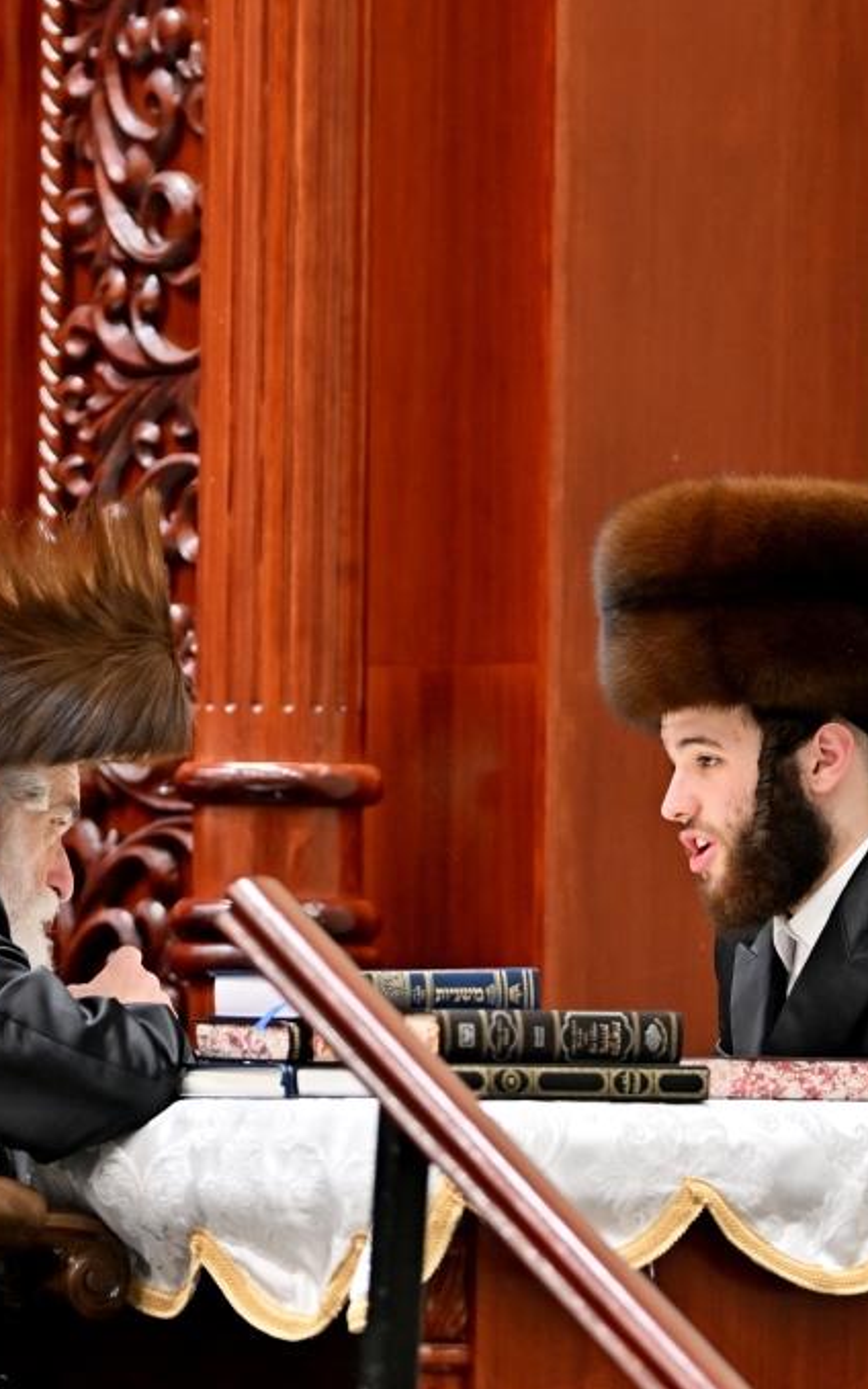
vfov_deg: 7.6
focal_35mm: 277
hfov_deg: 4.7
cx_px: 364
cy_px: 694
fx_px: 10480
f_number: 2.8
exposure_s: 1/200
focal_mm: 120
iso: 200
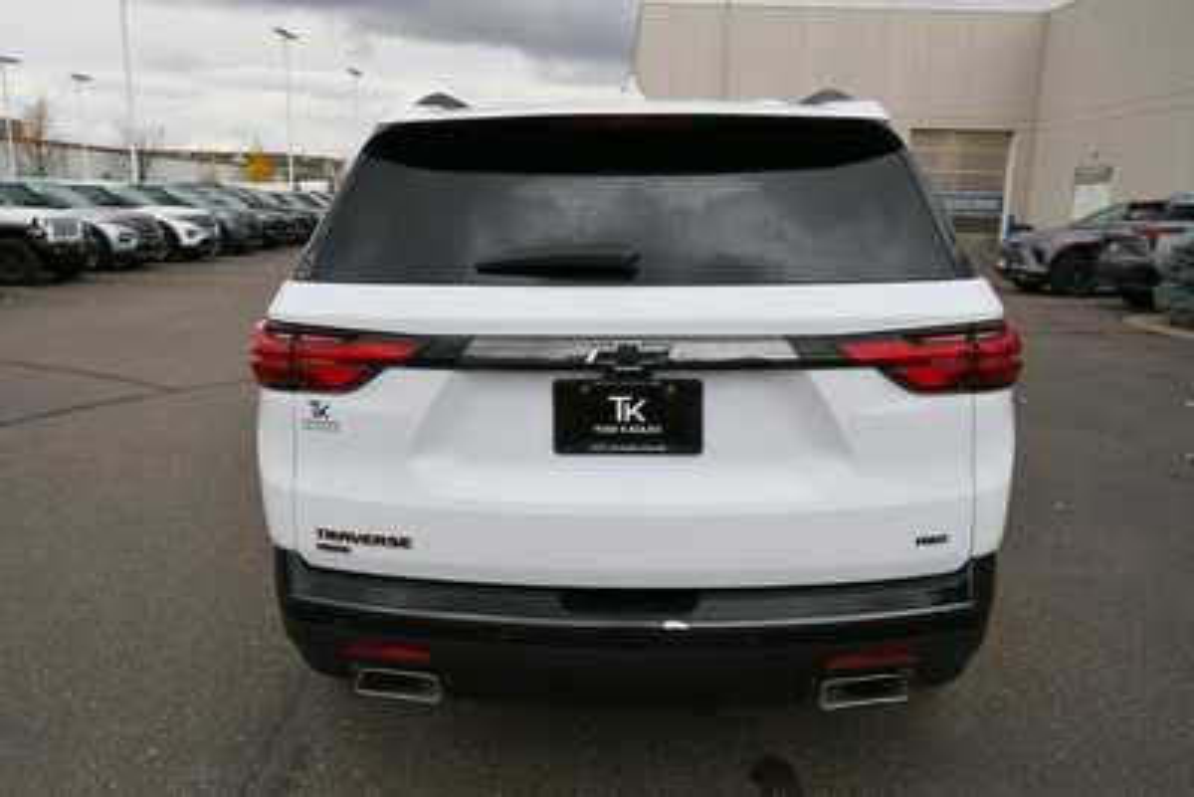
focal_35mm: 30
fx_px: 995
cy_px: 398
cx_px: 597
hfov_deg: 61.9
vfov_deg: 43.6
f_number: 6.3
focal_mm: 20
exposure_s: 1/250
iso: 200
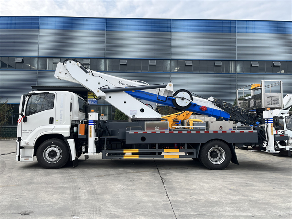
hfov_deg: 67.3
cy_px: 110
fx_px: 219
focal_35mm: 26
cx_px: 146
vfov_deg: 53.1
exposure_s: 1/1721
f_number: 1.6
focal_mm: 5.1
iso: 50
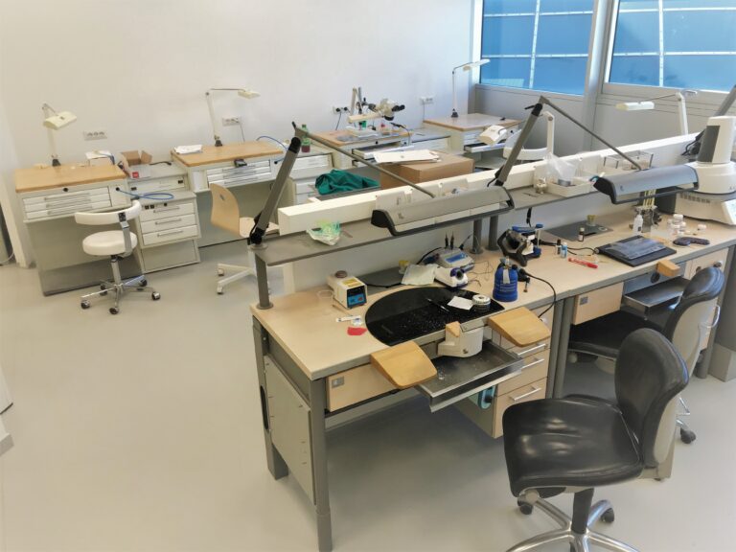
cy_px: 276
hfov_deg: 63.4
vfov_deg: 49.7
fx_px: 595
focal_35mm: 28
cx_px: 368
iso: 32
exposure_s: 1/100
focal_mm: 3.99
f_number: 1.8
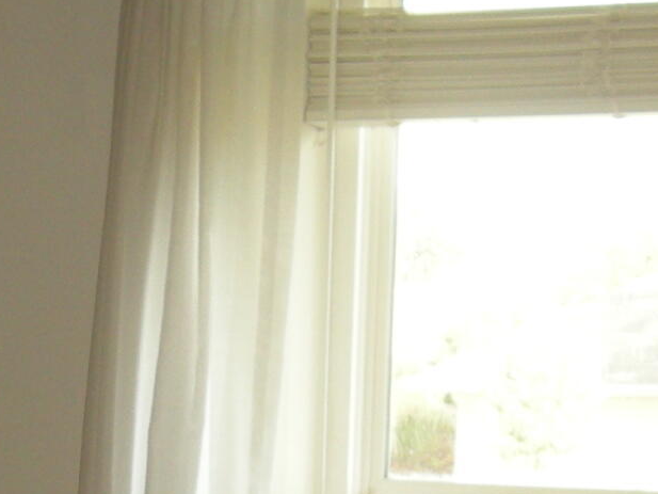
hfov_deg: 10.9
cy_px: 1008
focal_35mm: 180
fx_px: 3422
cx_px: 34
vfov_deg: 7.9
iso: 110
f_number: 2.8
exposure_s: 1/45.5
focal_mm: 7.9
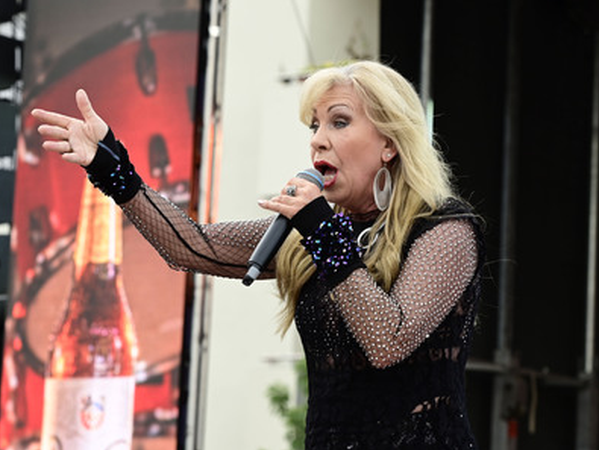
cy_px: 224
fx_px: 2373
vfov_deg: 10.8
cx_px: 295
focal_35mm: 137
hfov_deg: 14.4
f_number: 6.3
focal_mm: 125
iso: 360
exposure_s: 1/250
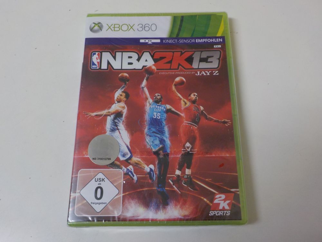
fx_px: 279
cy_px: 121
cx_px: 161
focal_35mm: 30
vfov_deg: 46.8
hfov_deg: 60.0
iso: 160
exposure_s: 1/30
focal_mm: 4.1
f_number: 3.3
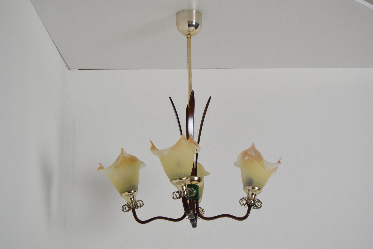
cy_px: 124
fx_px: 653
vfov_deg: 21.6
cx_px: 186
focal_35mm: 63
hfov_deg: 31.9
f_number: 6.3
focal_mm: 42
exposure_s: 1/160
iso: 1600
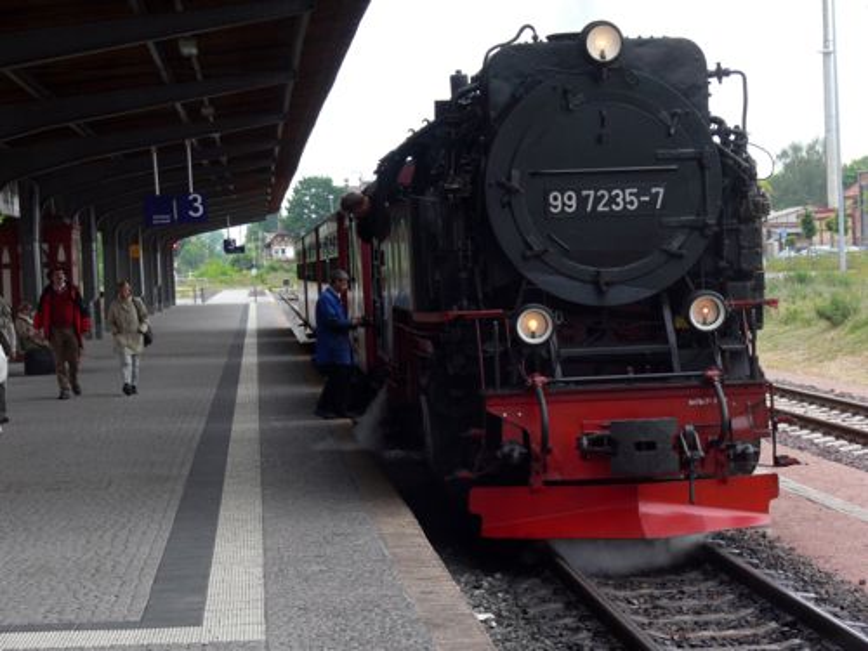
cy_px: 326
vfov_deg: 14.4
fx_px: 2583
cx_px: 434
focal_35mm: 103
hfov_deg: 19.1
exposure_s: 1/160
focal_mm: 21.9
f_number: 5.6
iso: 100
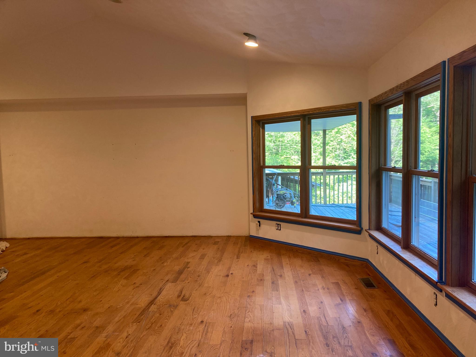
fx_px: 385
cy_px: 178
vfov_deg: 49.7
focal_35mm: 28
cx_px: 238
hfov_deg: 63.4
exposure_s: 1/60
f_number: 1.8
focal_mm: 3.99
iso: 125
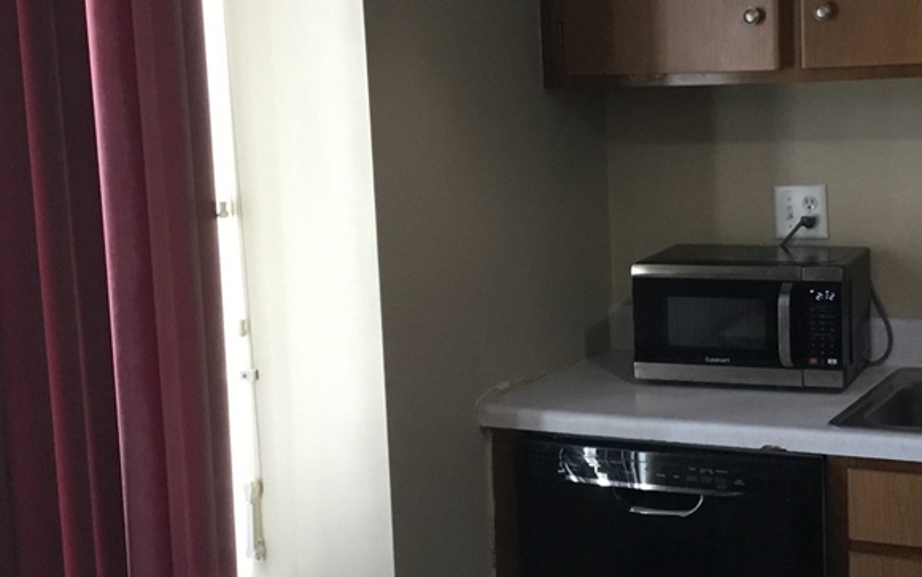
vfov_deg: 22.4
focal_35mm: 58
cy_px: 269
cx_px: 614
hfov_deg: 34.8
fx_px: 1458
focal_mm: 3.3
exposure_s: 1/30
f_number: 2.4
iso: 125
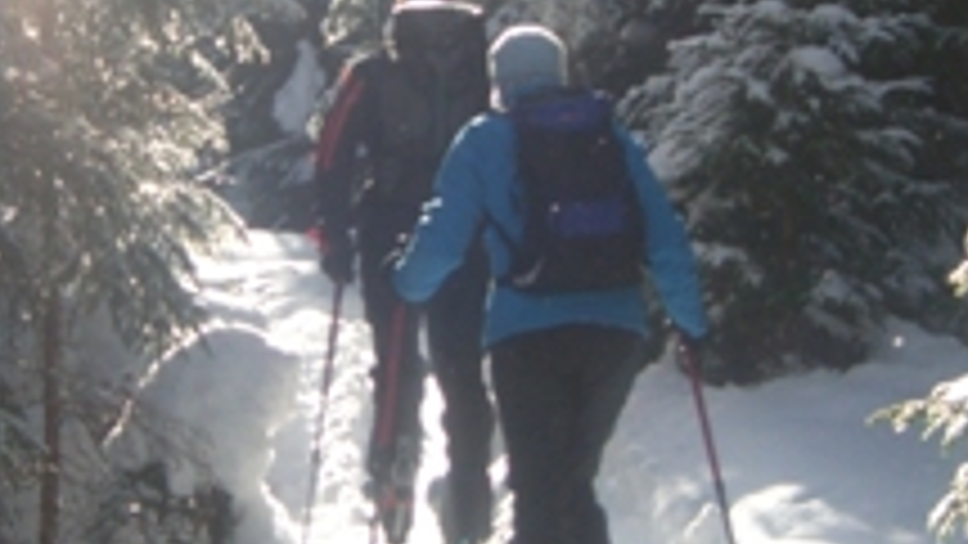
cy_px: 292
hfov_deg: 17.4
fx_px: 3157
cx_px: 351
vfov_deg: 9.9
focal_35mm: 123
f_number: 2.8
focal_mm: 7.9
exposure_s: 1/640
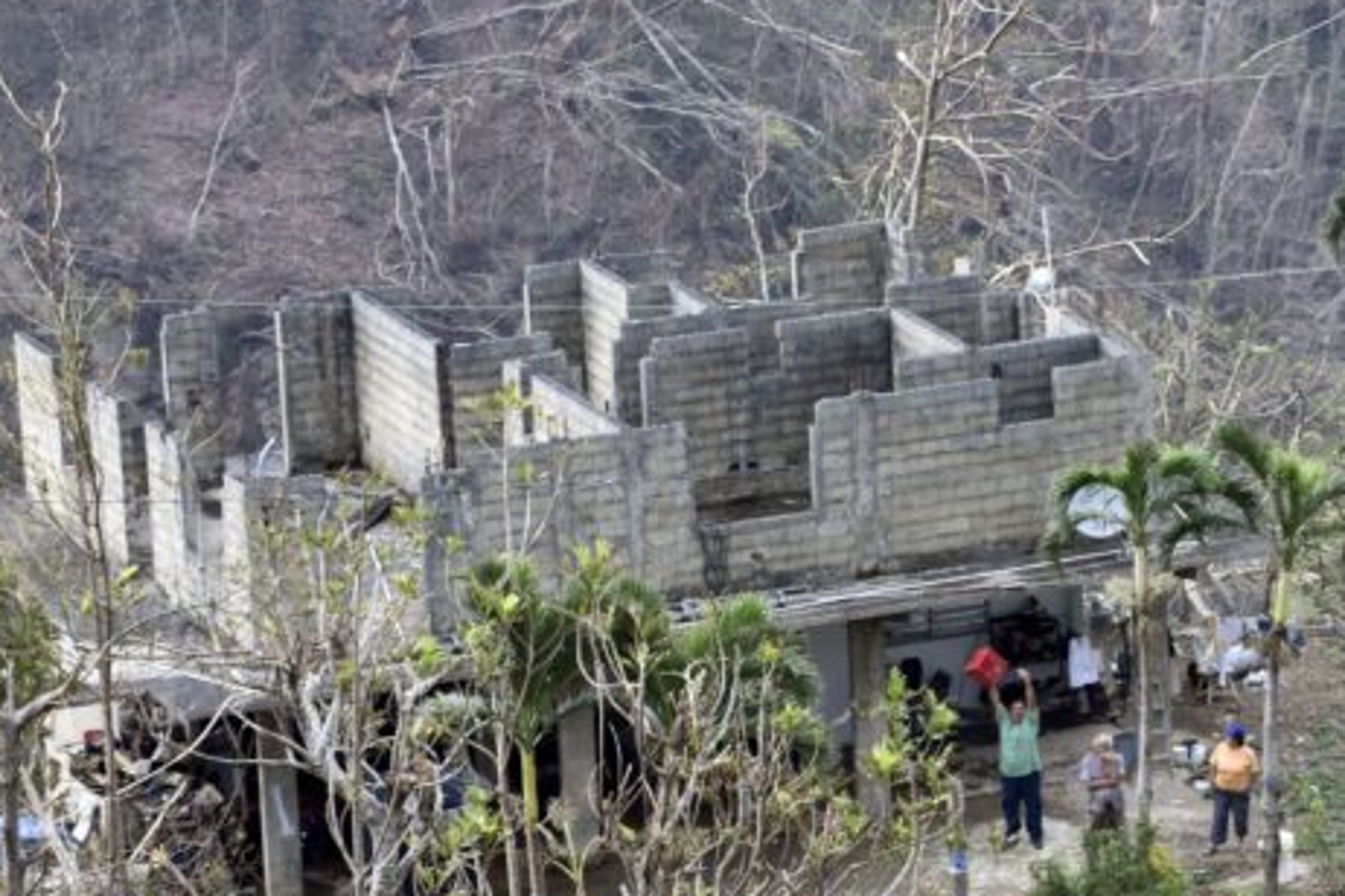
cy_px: 708
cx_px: 1031
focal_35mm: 208
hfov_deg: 9.9
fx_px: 7771
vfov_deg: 6.6
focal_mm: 125
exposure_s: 1/320
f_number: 5.6
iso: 2000
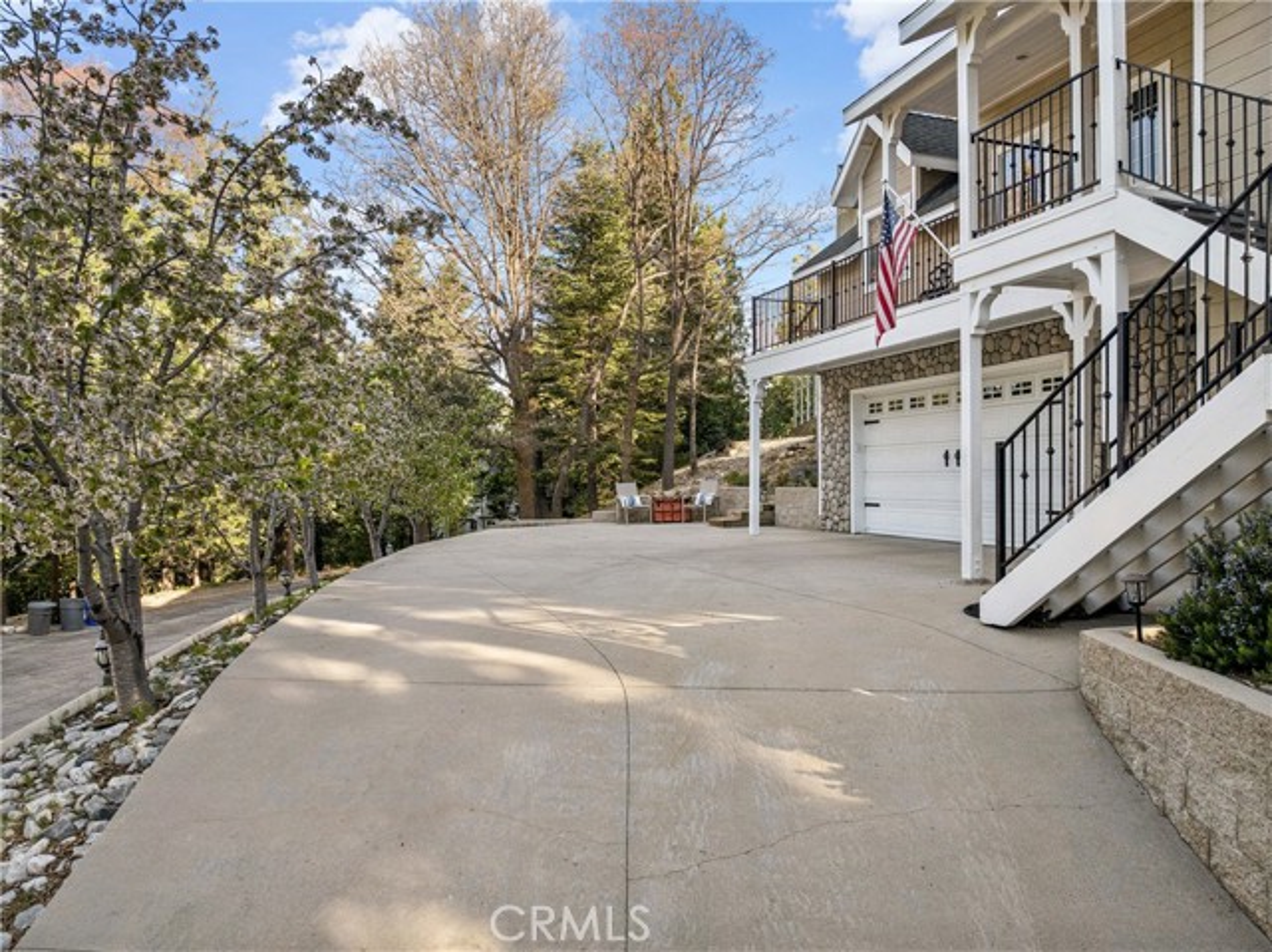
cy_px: 476
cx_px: 636
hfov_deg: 71.6
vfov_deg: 56.8
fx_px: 881
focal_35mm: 24
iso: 100
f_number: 2.8
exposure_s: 1/25
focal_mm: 12.3
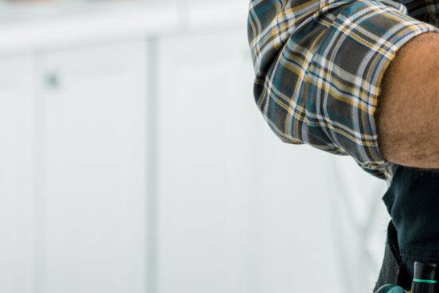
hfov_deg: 4.8
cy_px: -231
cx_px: 313
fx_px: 5271
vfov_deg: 3.2
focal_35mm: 432
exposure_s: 1/200
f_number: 4.5
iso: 160
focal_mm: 92
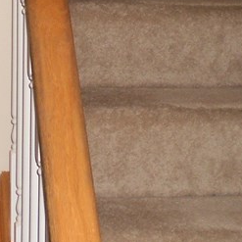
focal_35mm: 132
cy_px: 36
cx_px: 22
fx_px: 1044
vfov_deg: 13.1
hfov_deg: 13.1
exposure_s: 1/30
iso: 125
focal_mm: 6.3
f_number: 3.1
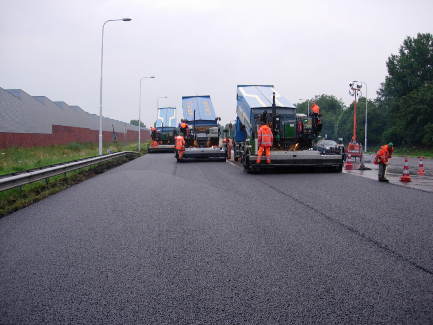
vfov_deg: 37.7
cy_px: 162
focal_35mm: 38
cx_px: 216
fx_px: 475
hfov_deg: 49.0
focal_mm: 7.8
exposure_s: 1/30.2
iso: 64
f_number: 2.8
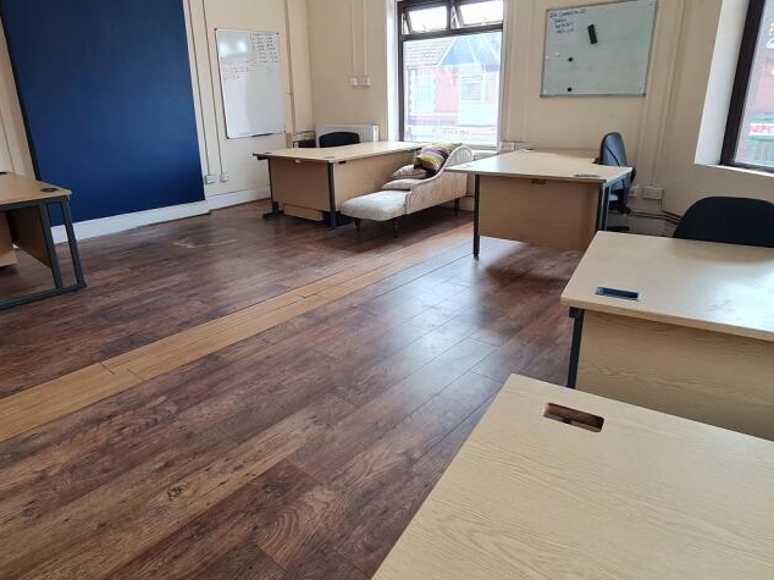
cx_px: 364
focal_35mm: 21
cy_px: 267
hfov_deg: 78.9
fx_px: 469
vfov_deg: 63.3
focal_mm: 2.2
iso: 100
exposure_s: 1/50
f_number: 2.2
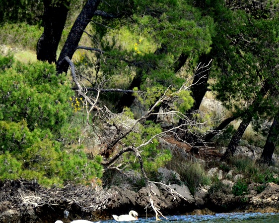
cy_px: 162
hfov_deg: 2.6
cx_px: 86
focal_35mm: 749
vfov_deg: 2.1
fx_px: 6187
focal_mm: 300
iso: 3200
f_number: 5.6
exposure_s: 1/5000
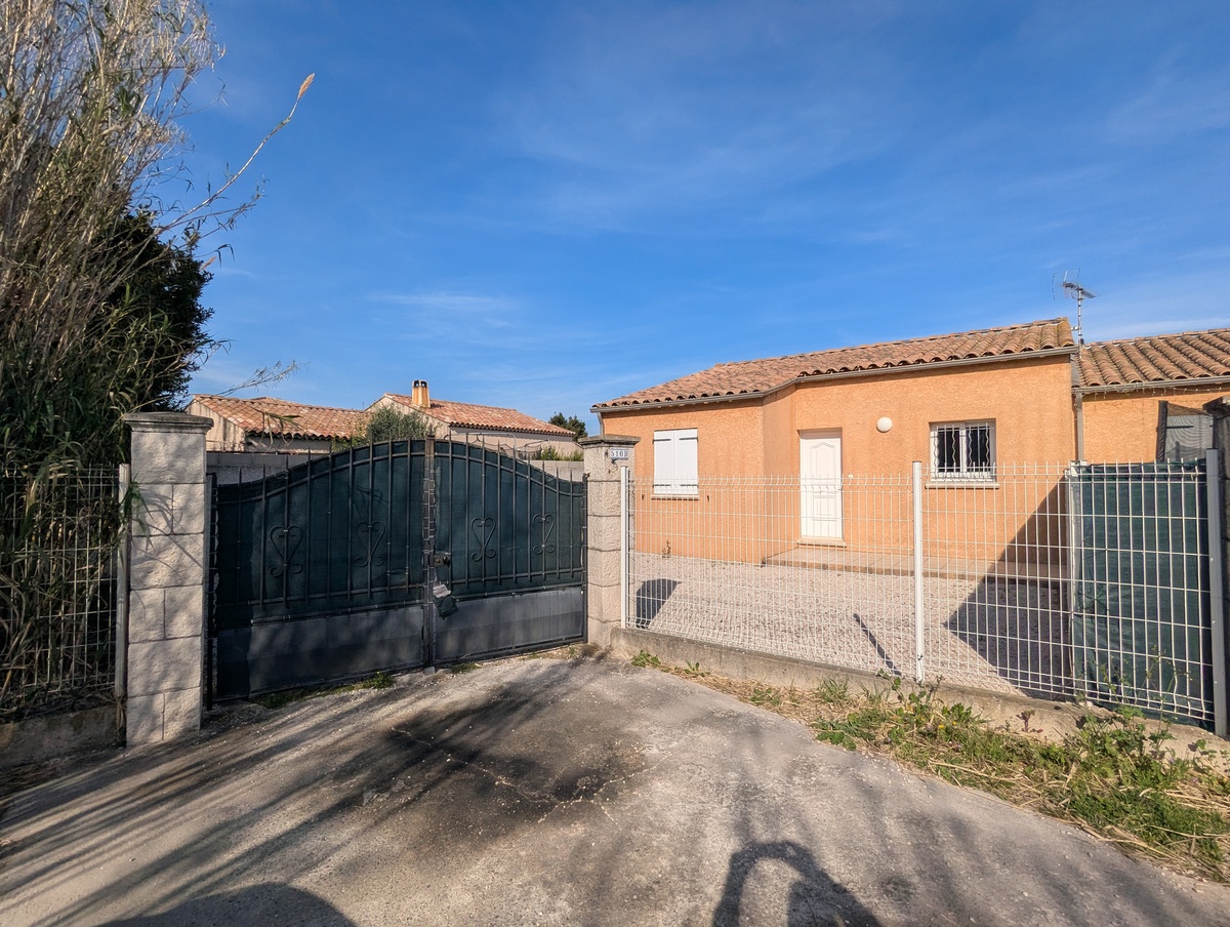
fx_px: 569
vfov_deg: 78.3
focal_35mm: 16
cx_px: 615
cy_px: 464
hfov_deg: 94.4
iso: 51
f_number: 2.2
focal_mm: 2.35
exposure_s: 1/3205
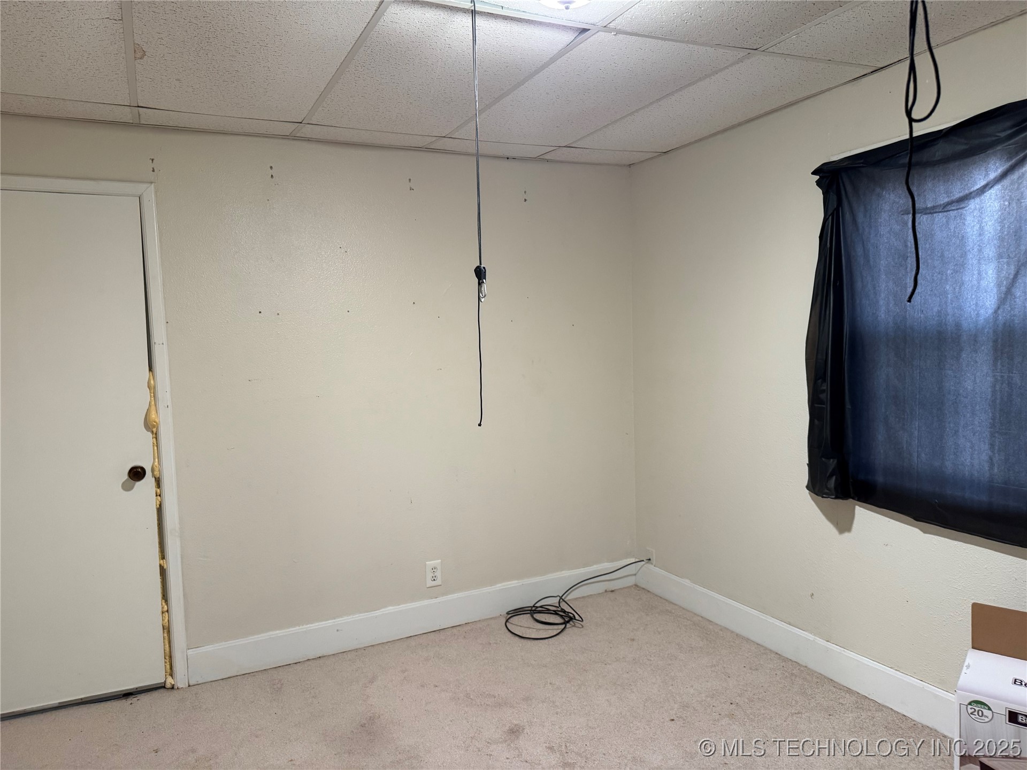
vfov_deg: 56.8
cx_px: 514
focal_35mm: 24
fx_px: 712
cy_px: 385
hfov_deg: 71.6
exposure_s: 1/60
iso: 320
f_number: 1.78
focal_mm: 6.76
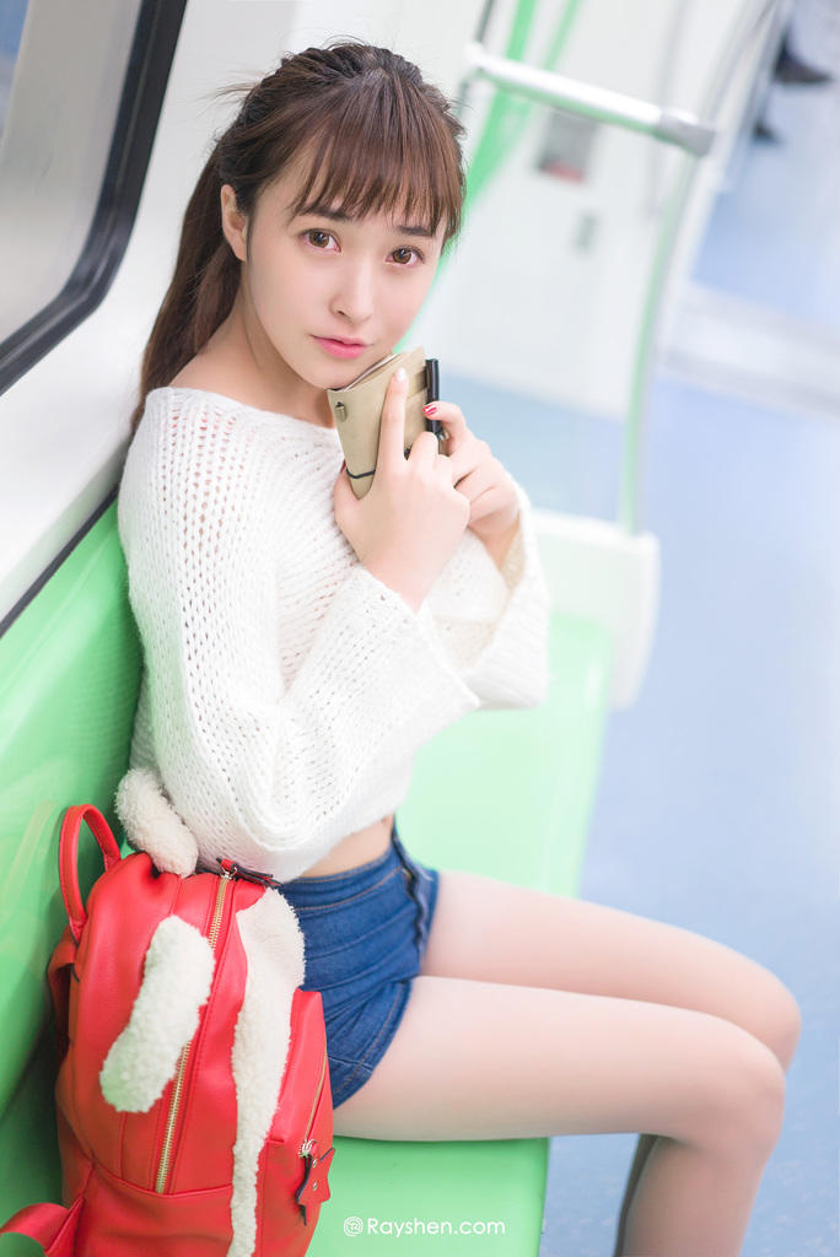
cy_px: 628
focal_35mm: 55
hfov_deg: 24.7
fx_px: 1922
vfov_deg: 36.2
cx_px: 420
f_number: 1.8
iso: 640
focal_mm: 55
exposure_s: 1/200
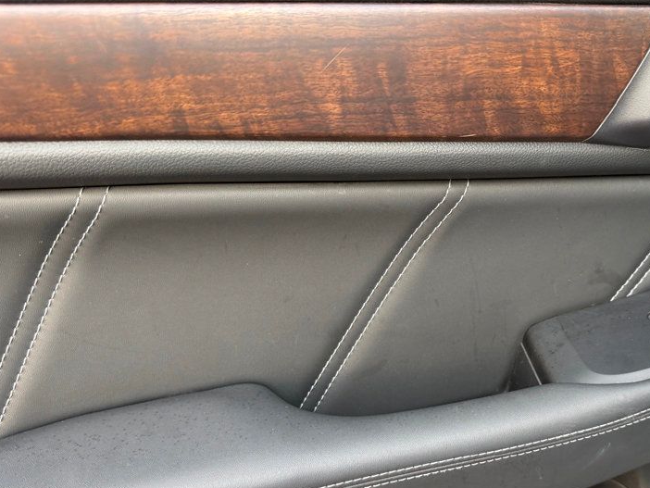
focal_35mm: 35
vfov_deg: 40.5
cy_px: 301
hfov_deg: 52.0
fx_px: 657
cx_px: 411
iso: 200
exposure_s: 1/112
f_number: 1.78
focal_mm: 6.76
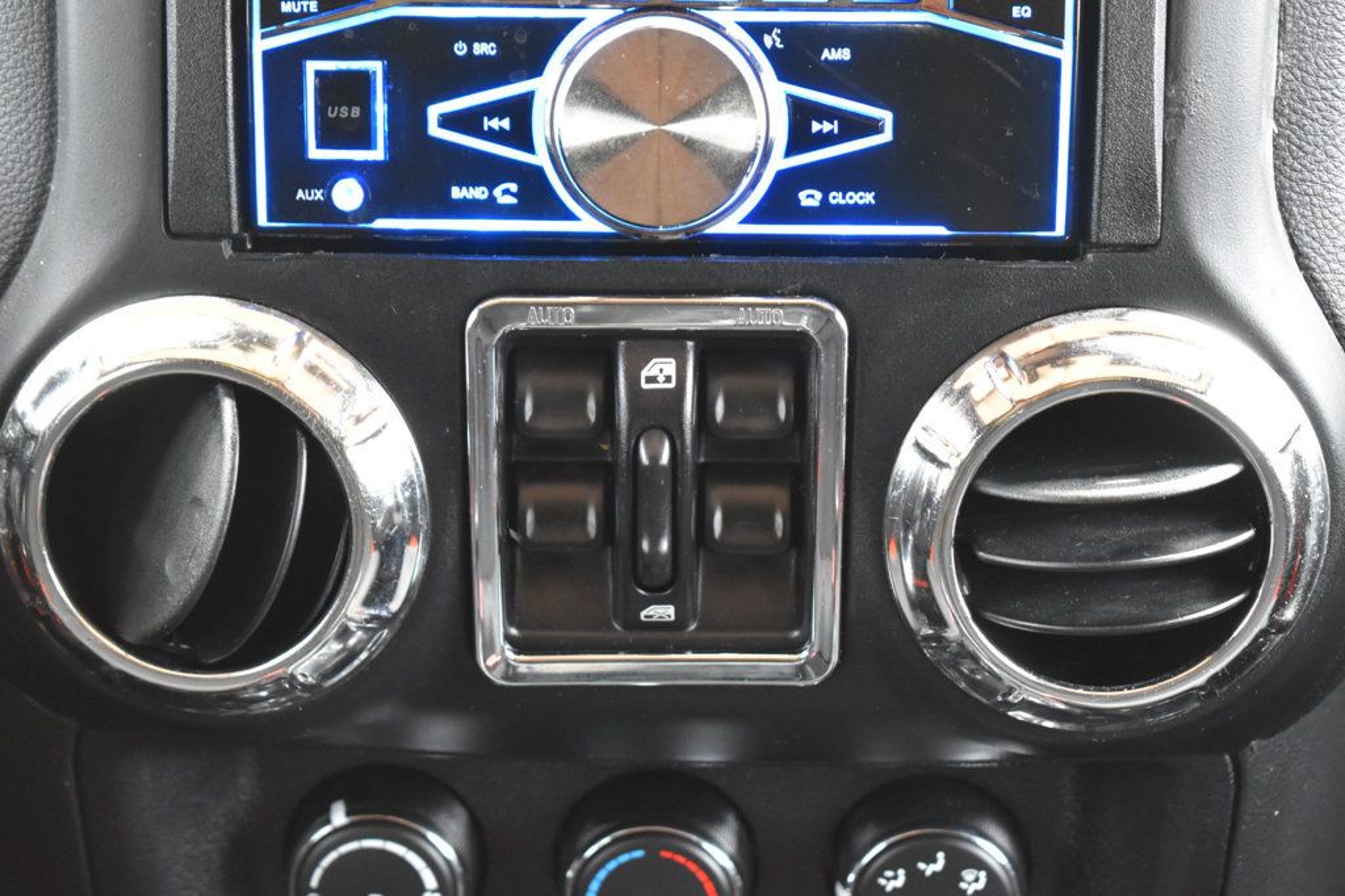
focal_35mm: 82
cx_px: 672
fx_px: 3081
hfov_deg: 24.6
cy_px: 448
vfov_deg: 16.5
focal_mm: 55
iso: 3200
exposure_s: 1/5
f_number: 5.6
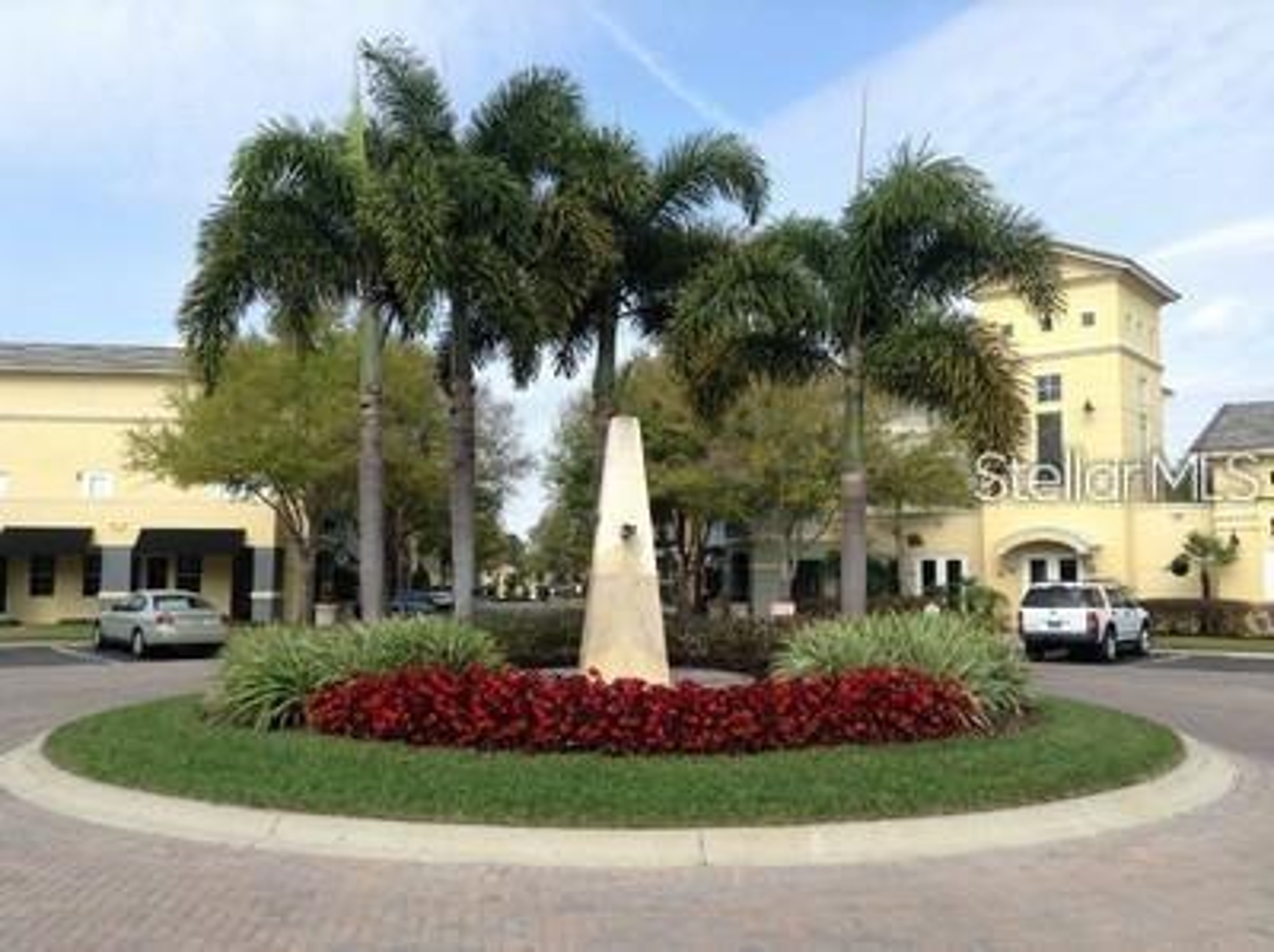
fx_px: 1213
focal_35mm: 33
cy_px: 476
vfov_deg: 42.9
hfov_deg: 55.4
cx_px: 637
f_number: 2.4
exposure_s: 1/762
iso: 25
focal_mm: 3.3
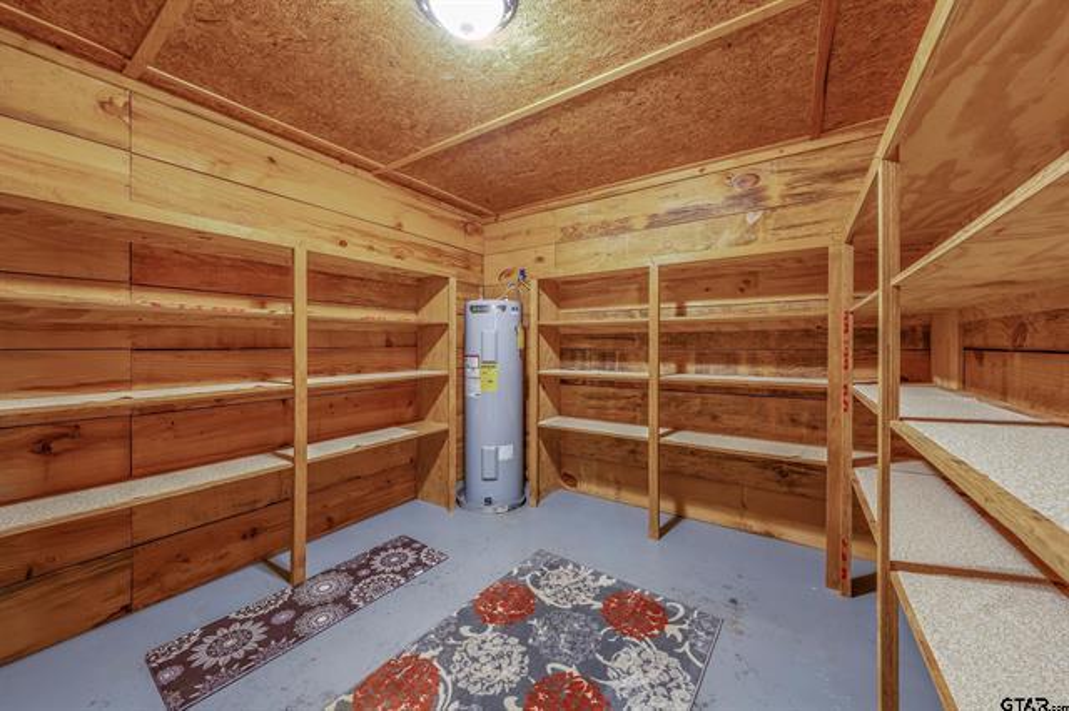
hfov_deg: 108.4
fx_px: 386
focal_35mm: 13
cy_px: 356
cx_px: 534
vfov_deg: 85.4
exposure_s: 1.6
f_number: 8
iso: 800
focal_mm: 13
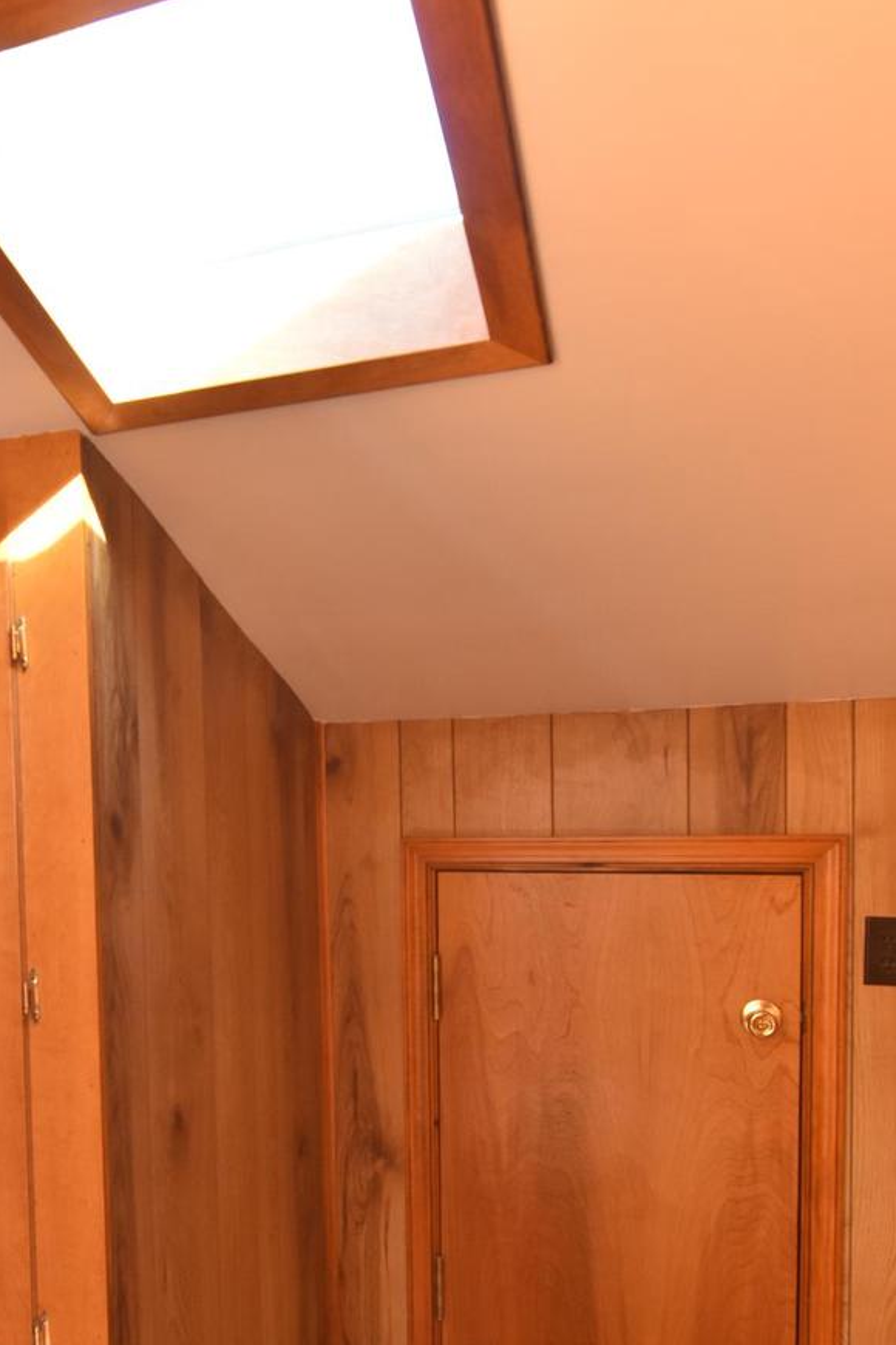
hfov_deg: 41.7
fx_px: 1136
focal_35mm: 30
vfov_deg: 60.2
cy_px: 863
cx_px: 216
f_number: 5
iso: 800
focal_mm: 11.5
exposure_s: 1/100
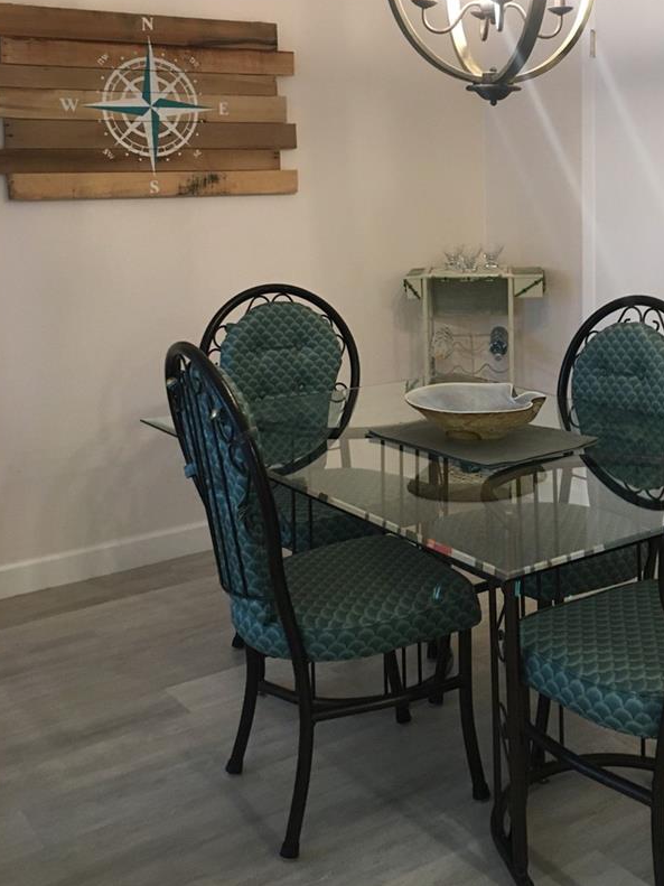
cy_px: 297
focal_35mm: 44
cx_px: 492
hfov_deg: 32.3
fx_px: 1126
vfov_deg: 42.4
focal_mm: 4.15
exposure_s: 1/30
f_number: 2.2
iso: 100
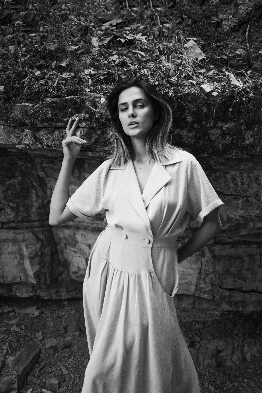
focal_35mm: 50
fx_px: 546
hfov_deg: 27.0
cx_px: 131
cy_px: 196
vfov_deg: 39.6
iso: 125
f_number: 1.8
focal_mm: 50
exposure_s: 1/125
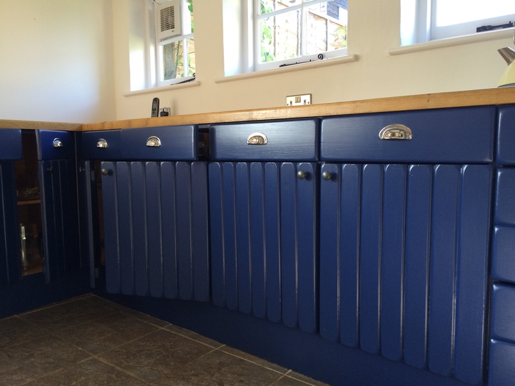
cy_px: 193
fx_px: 431
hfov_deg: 61.7
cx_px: 258
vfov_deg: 48.2
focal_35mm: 29
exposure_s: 1/33
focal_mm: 4.15
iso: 50
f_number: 2.2
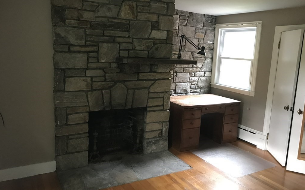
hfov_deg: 62.9
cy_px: 91
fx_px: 249
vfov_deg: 41.8
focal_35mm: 30
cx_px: 152
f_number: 1.8
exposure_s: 1/12
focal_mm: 3.99
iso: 100
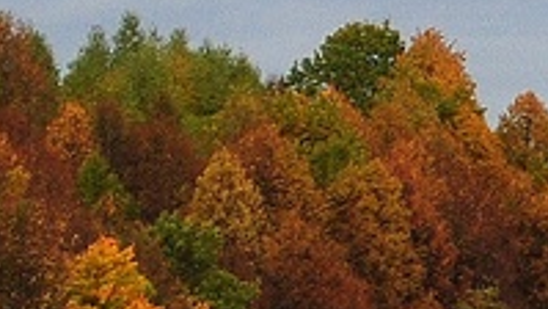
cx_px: 1837
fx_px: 8817
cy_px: 30
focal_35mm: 607
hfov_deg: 3.5
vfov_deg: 2.0
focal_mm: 55
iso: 200
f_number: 7.1
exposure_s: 1/200
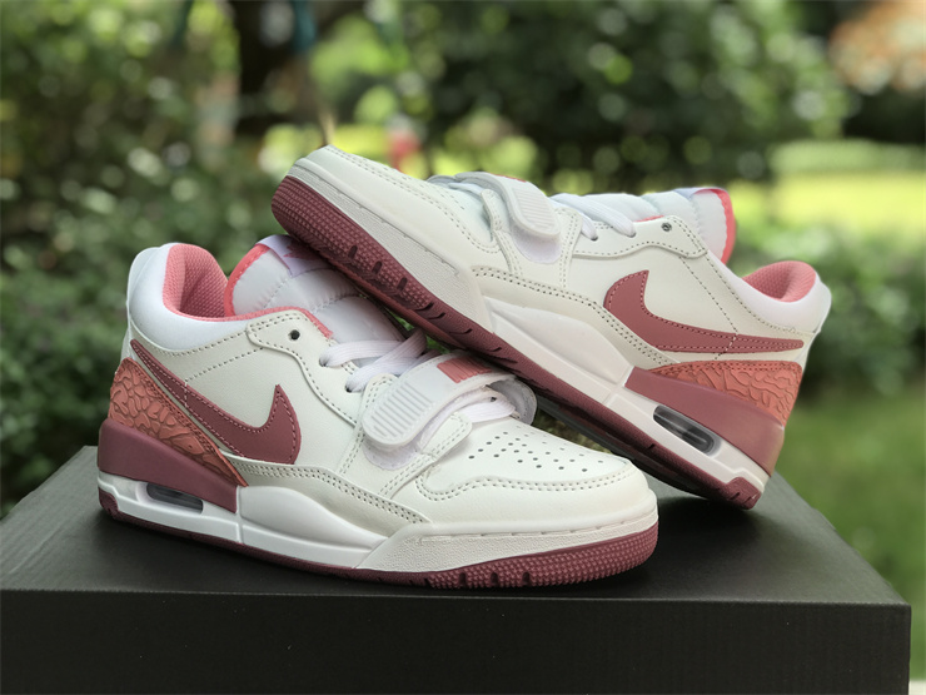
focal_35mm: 57
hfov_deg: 33.8
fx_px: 1525
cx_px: 463
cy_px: 348
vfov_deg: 25.7
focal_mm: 6.6
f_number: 2.8
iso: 20
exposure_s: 1/159
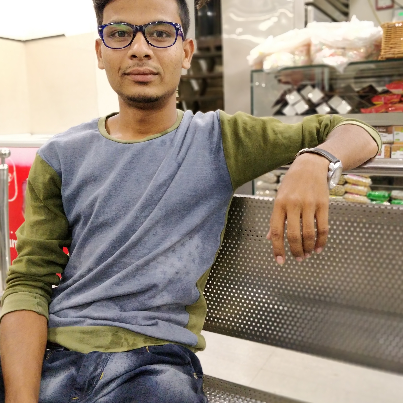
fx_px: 382
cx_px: 204
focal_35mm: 29
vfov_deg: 55.5
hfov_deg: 55.6
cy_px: 177
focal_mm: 4.1
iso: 1600
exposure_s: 1/33
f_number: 1.7
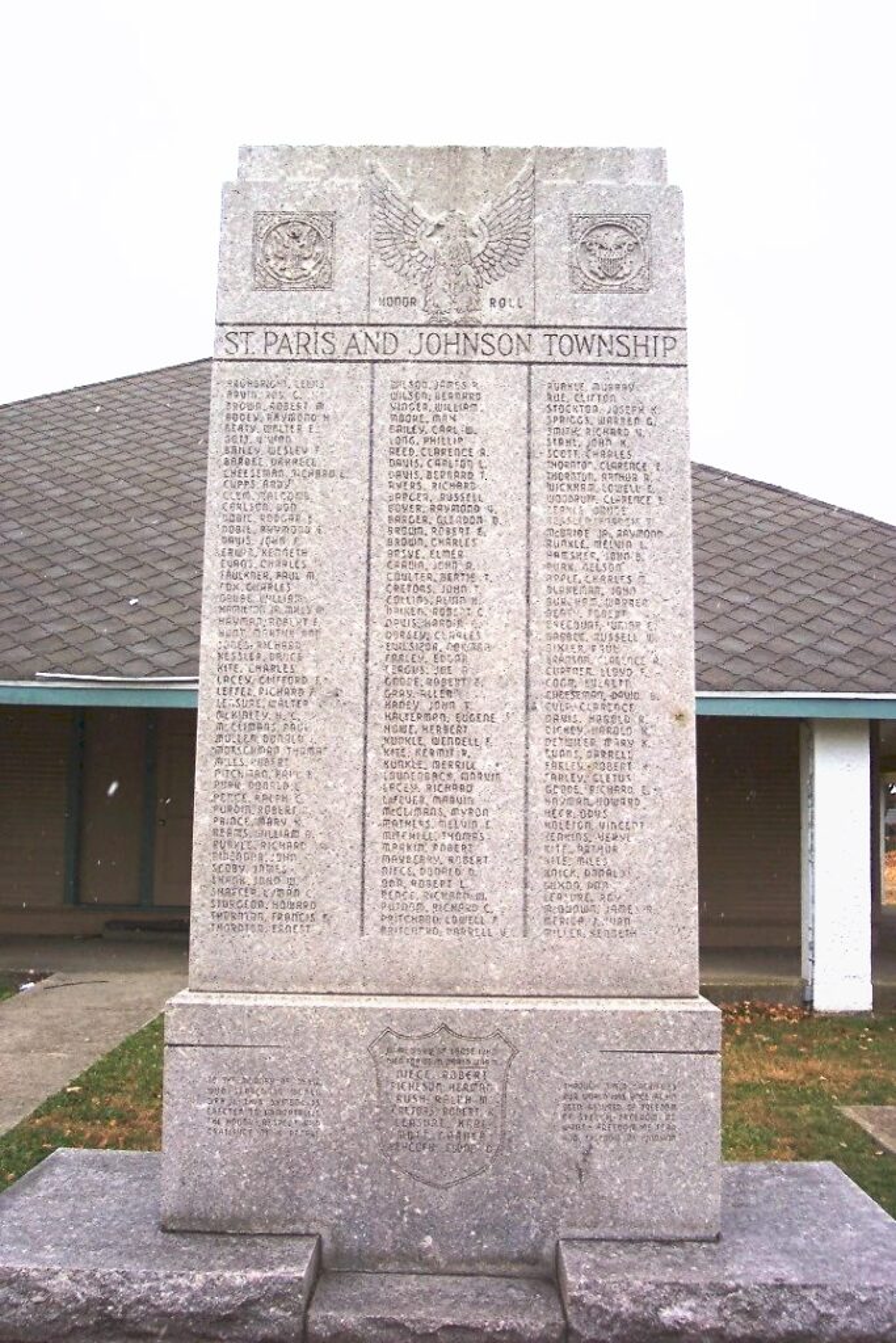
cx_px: 448
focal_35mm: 38
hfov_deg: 35.1
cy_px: 672
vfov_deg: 50.7
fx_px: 1418
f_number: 2.8
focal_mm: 8
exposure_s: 1/180
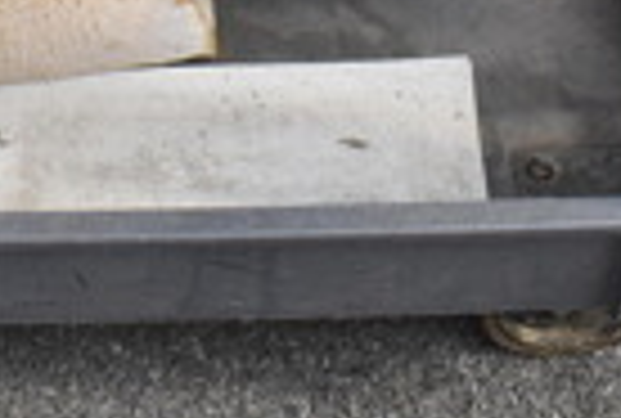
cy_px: -472
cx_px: -36
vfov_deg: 10.5
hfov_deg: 16.7
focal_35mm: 119
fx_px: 2059
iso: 200
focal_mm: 18
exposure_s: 1/250
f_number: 7.1
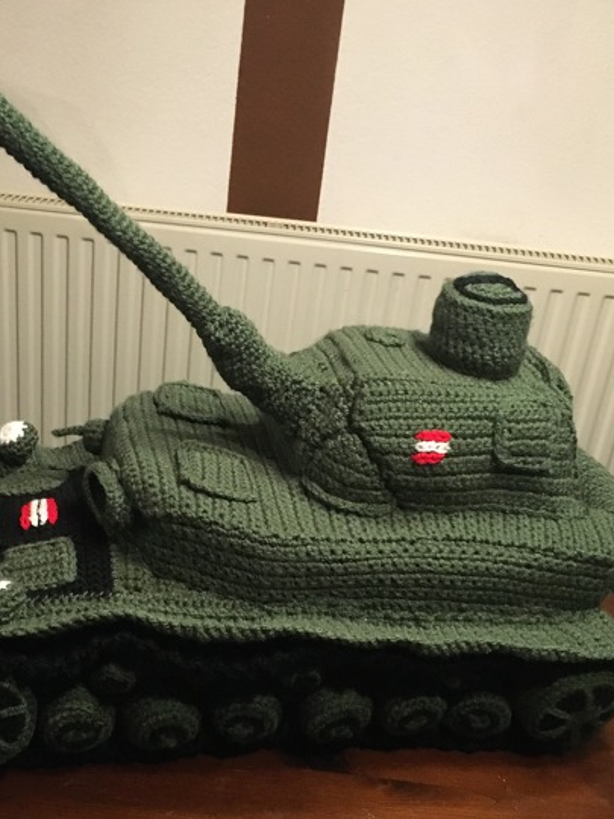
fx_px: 1017
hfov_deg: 33.5
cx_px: 235
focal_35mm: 43
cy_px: 447
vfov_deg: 43.8
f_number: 2.2
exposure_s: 1/17
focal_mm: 4.15
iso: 320
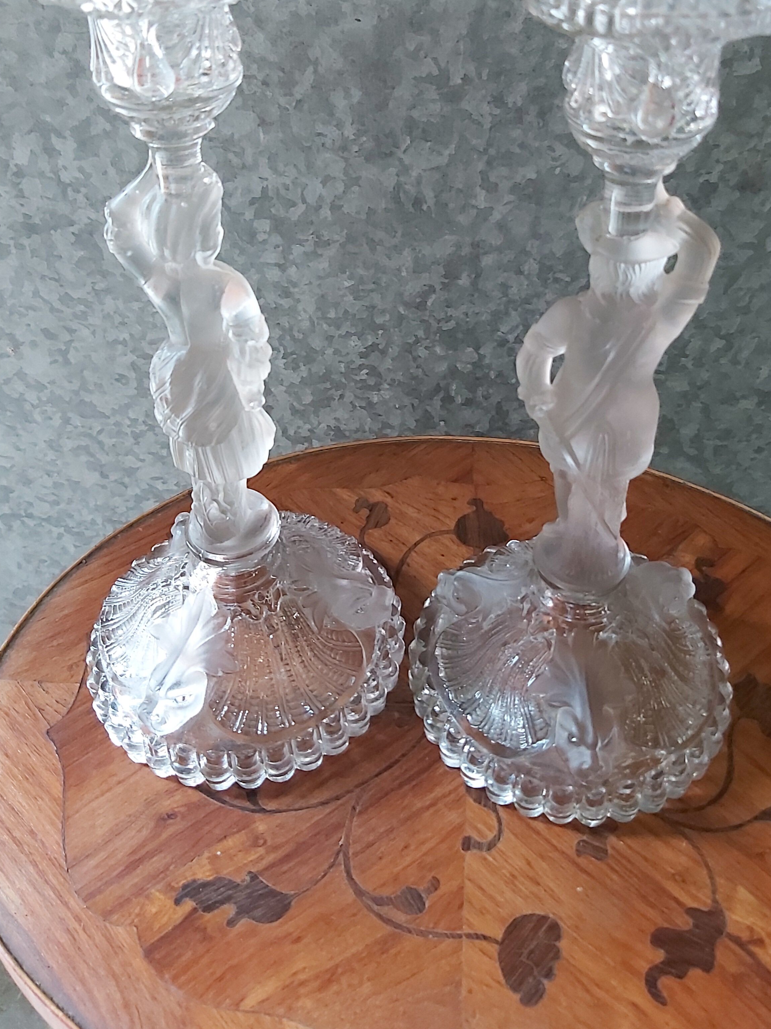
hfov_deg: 41.8
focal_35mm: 34
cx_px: 415
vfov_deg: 53.2
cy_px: 370
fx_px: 1010
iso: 320
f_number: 1.7
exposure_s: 1/33
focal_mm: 3.92
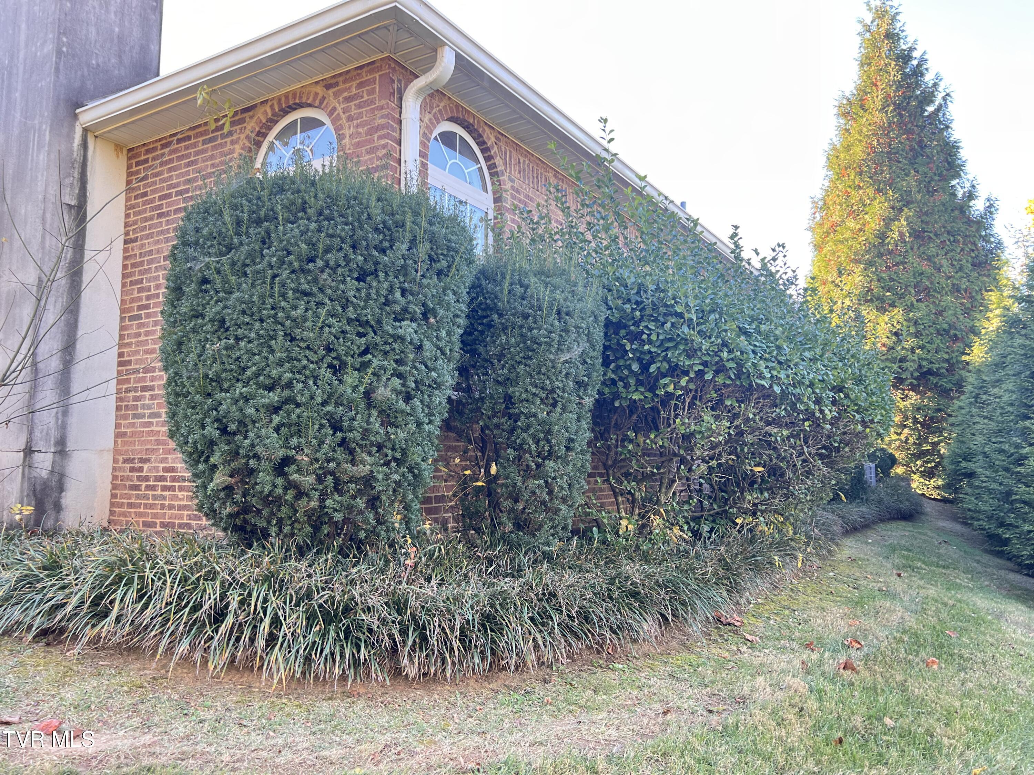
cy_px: 388
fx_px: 777
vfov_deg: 53.1
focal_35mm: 26
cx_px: 517
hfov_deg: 67.3
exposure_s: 1/121
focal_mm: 5.7
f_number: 1.5
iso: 100
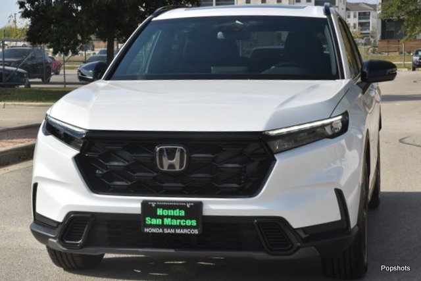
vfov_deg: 17.5
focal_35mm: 78
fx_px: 912
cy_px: 140
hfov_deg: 26.0
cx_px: 210
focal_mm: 52
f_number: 10
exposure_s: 1/400
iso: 200
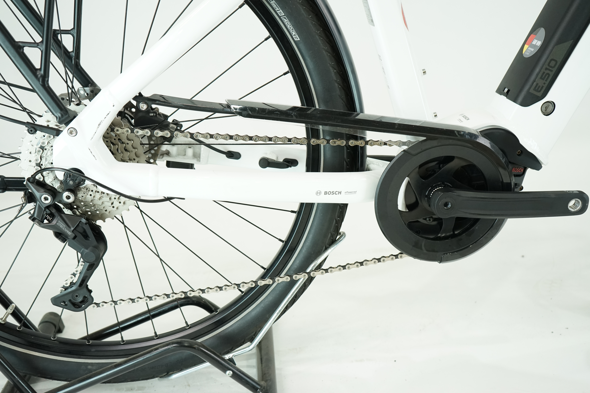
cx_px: 295
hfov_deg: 53.1
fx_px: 590
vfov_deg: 36.9
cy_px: 196
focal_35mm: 36
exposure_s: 1/200
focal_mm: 36
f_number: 5
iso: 1600
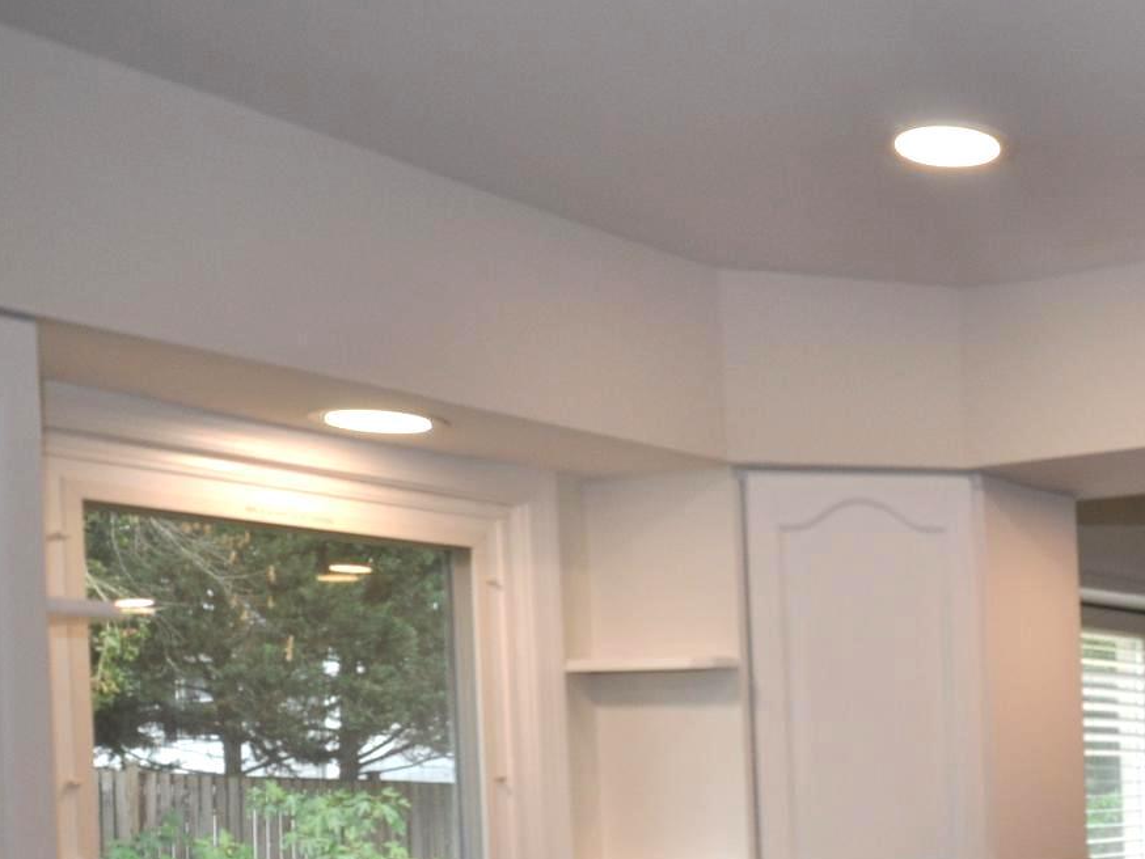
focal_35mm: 54
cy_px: 816
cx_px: 1335
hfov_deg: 30.7
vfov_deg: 25.9
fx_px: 1787
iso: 400
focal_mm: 16
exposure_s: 1/125
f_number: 5.6
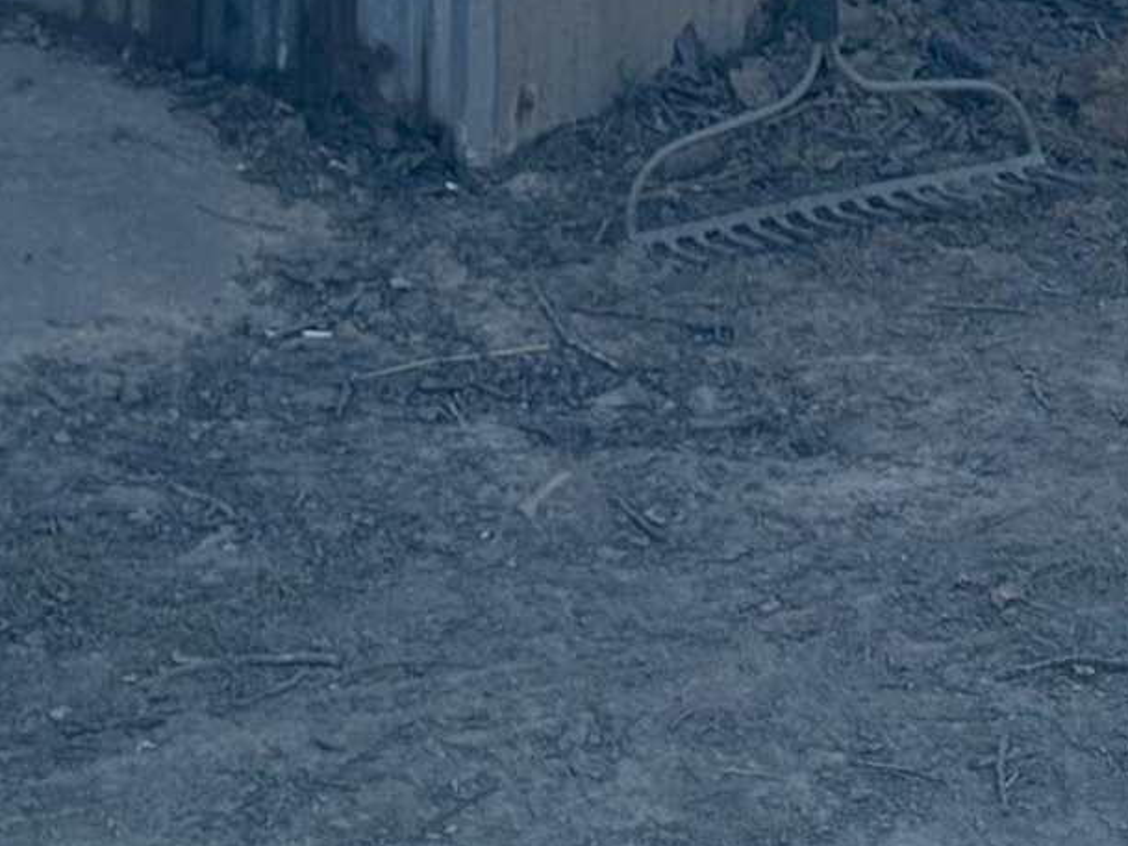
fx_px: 3944
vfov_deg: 11.0
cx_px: 191
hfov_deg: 16.1
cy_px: -939
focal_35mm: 121
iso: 80
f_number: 1.78
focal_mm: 6.86
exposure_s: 1/1062
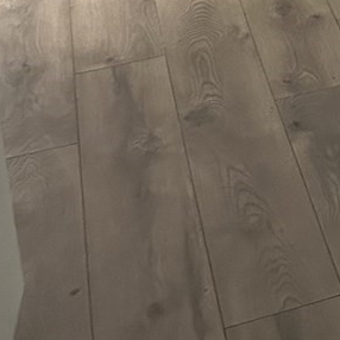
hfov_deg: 13.8
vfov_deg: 12.8
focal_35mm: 114
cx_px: 596
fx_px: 1267
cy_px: -395
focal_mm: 6.86
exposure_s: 1/60
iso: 640
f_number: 1.78
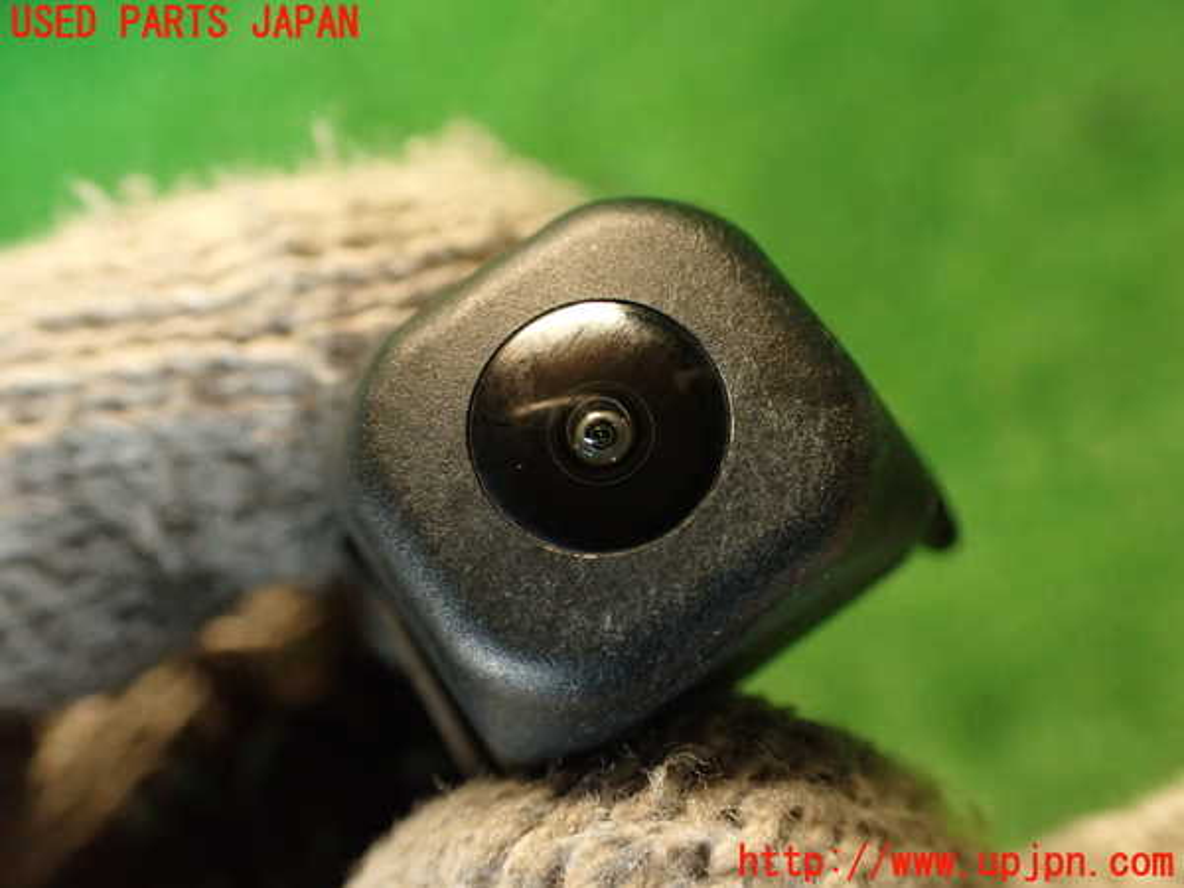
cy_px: 444
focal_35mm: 32
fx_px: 1095
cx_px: 592
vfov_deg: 44.2
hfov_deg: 56.8
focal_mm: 5.79
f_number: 2.4
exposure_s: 1/30
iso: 500
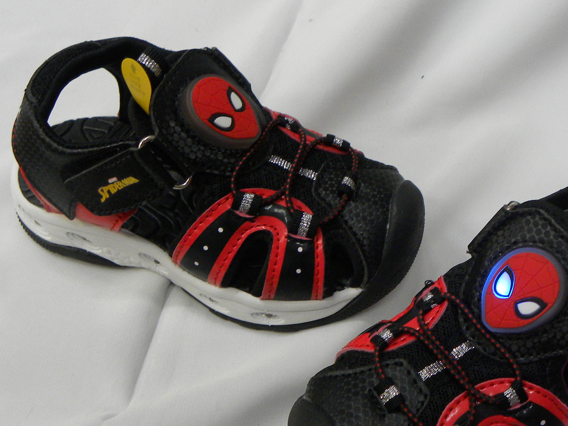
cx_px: 364
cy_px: 273
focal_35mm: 48
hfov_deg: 39.3
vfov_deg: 30.1
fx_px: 788
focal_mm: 4.6
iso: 172
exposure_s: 1/60
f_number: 2.8
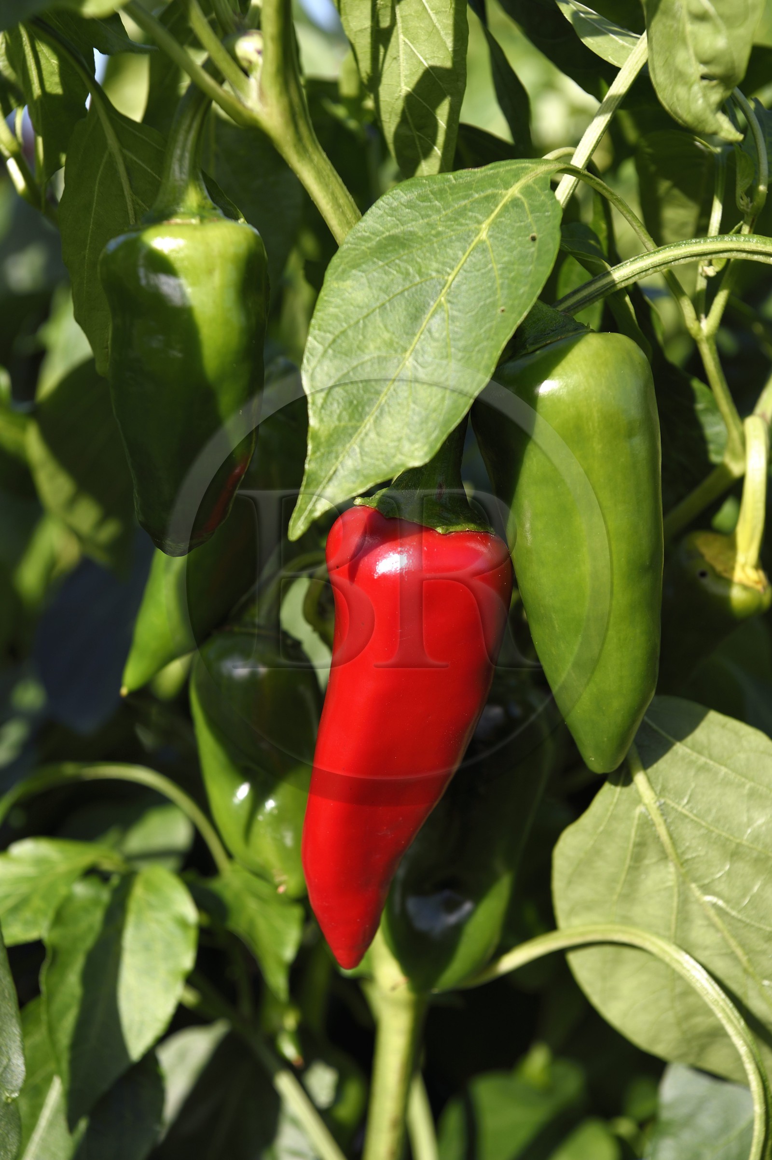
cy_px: 580
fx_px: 2253
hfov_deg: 19.4
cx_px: 386
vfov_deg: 28.9
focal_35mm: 70
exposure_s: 1/320
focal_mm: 70
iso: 200
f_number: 7.1
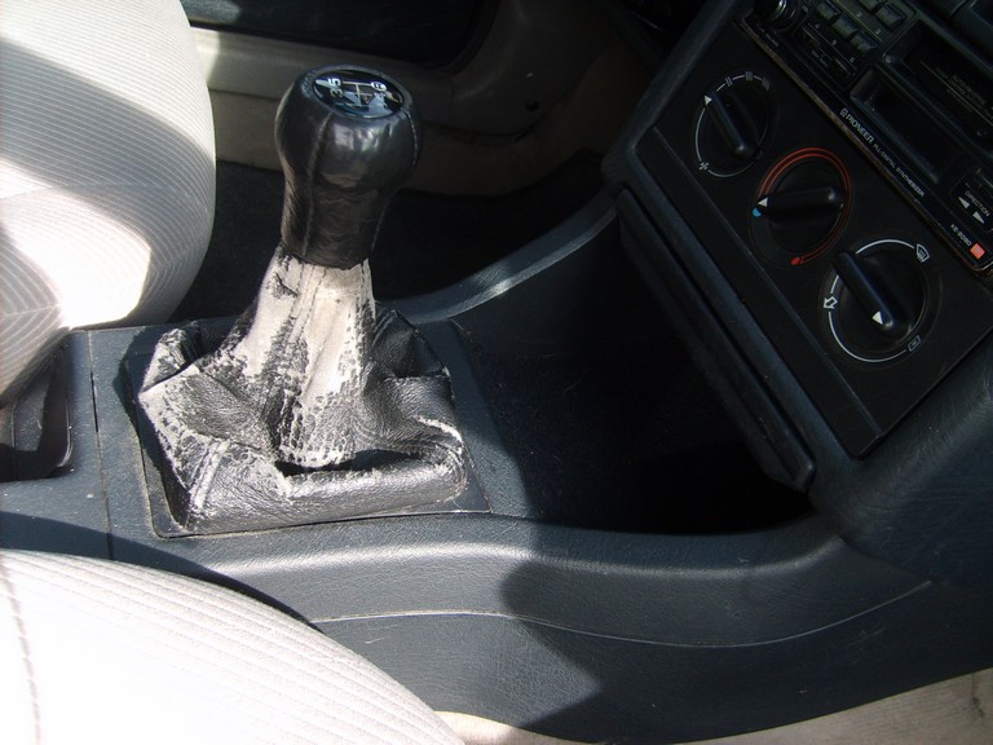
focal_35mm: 35
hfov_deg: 52.6
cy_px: 372
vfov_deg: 40.7
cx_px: 496
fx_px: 1004
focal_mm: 5.8
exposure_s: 1/125
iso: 50
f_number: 2.8
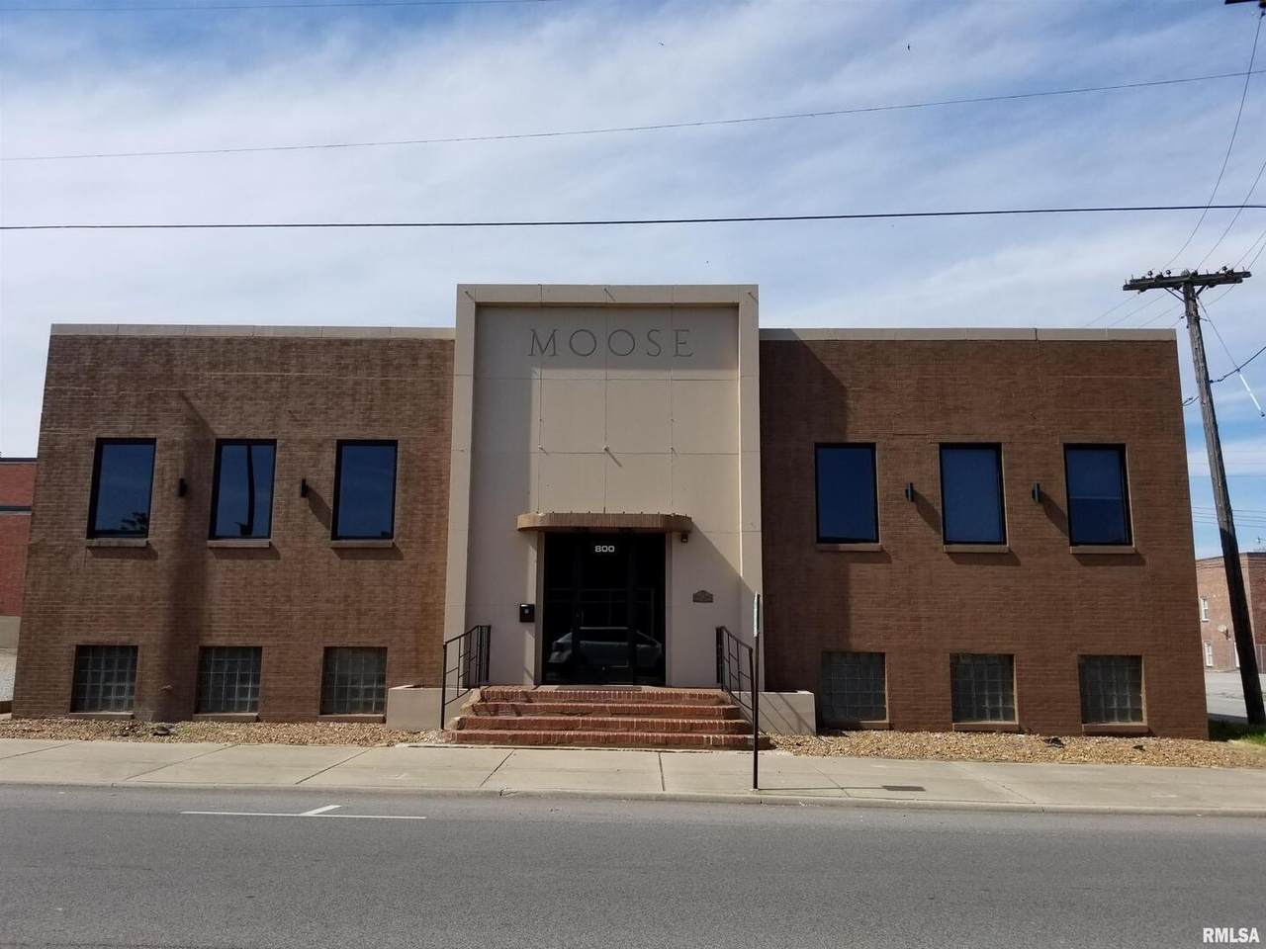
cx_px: 633
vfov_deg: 53.1
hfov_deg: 67.3
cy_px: 474
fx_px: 951
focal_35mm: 26
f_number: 1.7
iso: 50
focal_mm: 4.25
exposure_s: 1/2632
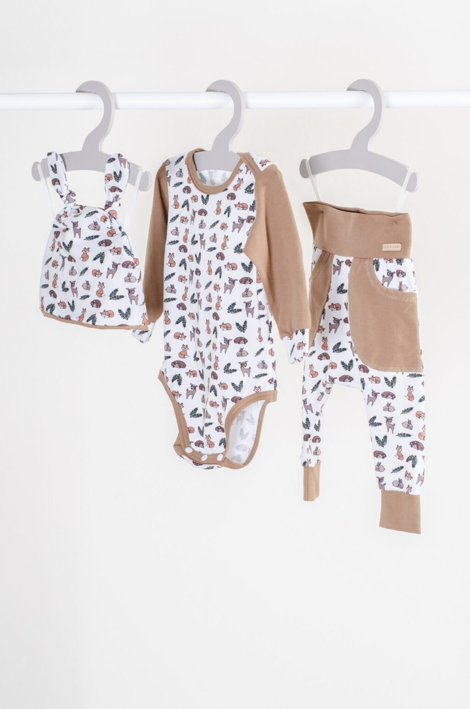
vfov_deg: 27.0
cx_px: 235
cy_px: 354
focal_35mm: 75
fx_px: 1475
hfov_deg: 18.1
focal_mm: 50
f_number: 5.6
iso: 100
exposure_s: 1/125
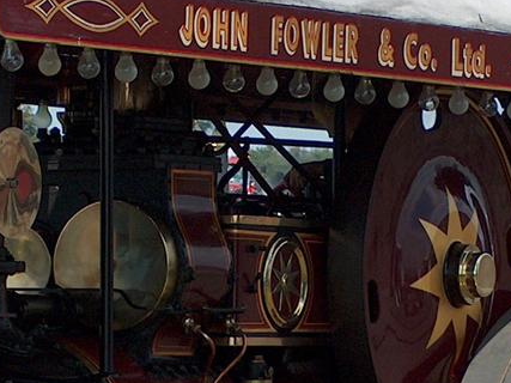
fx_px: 5785
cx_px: 164
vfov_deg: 3.8
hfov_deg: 5.1
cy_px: 371
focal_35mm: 392
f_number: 4.2
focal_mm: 23.76
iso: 100
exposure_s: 1/699
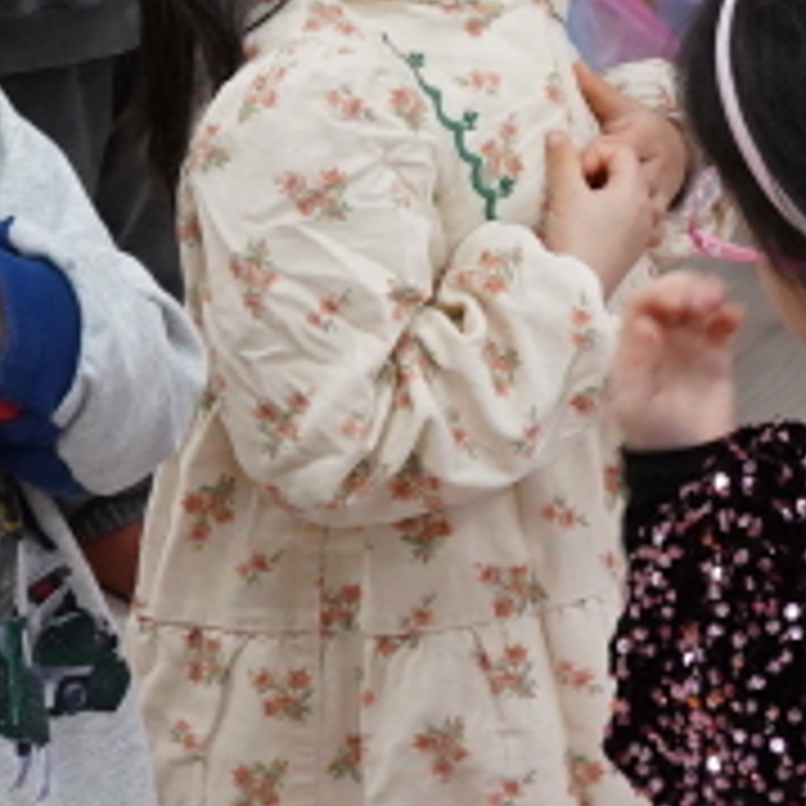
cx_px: 806
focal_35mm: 216
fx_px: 5690
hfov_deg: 8.1
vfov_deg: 7.8
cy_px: -709
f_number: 7.1
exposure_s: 1/80
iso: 2500
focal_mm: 35
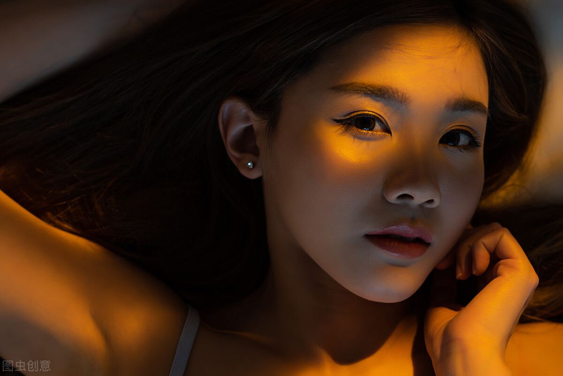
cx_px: 282
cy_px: 188
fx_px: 1330
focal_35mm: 85
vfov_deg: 16.1
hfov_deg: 23.9
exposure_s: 1/125
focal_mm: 85
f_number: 4
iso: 200
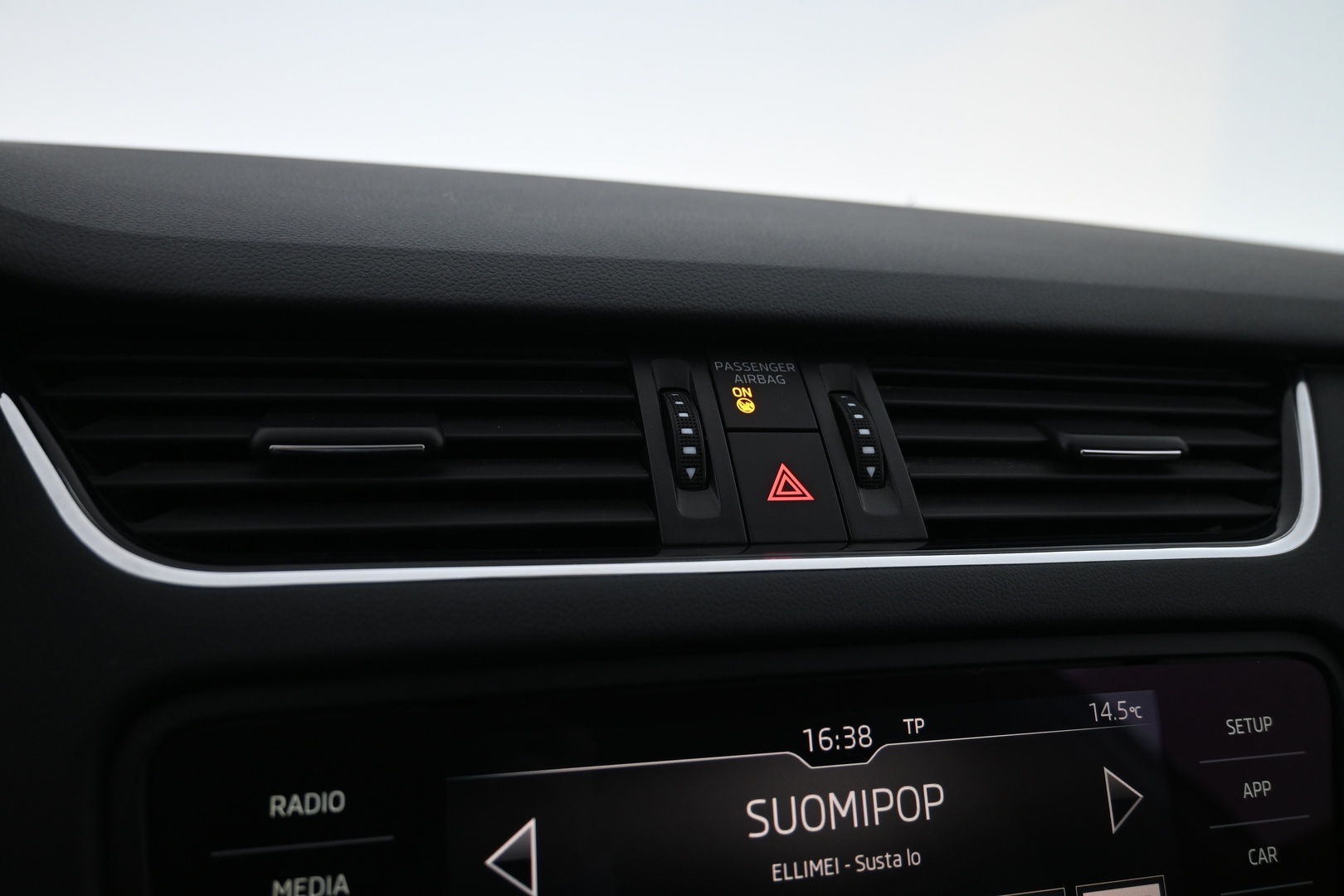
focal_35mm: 28
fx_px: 1036
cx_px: 672
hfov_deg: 65.9
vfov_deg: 46.8
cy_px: 448
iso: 560
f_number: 3.8
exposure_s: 1/30
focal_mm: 18.5
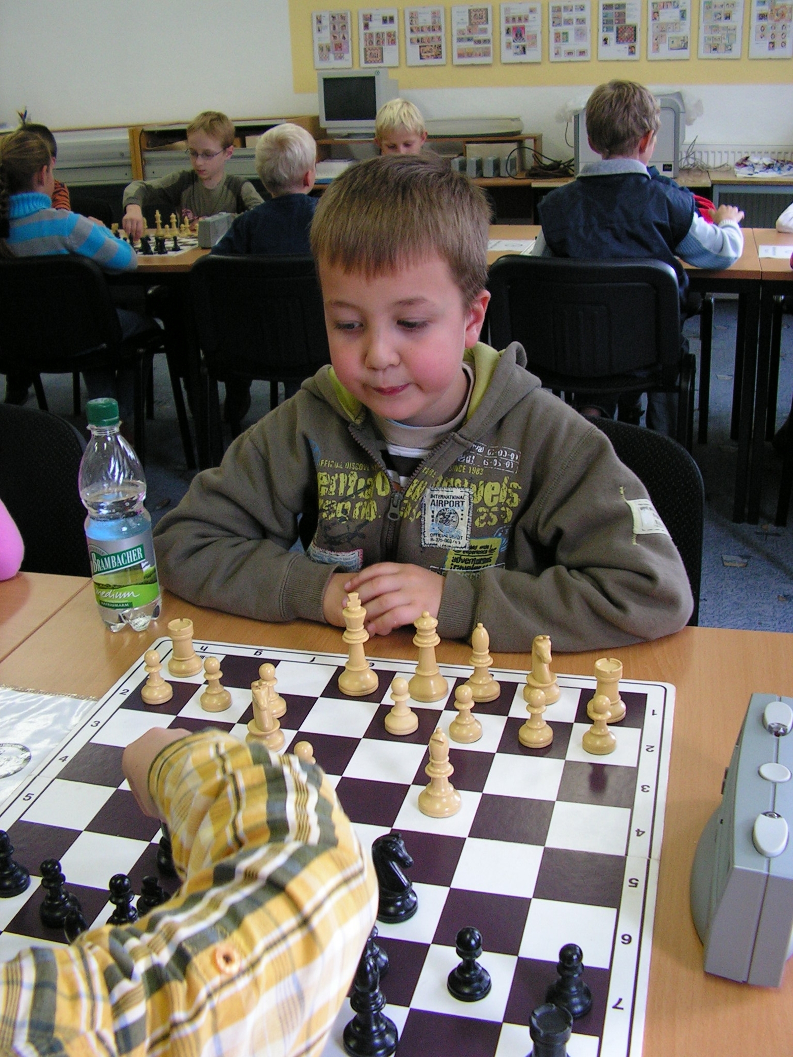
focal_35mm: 36
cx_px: 396
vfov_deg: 51.4
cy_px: 528
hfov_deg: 39.7
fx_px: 1099
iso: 160
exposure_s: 1/50
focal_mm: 6
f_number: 3.2
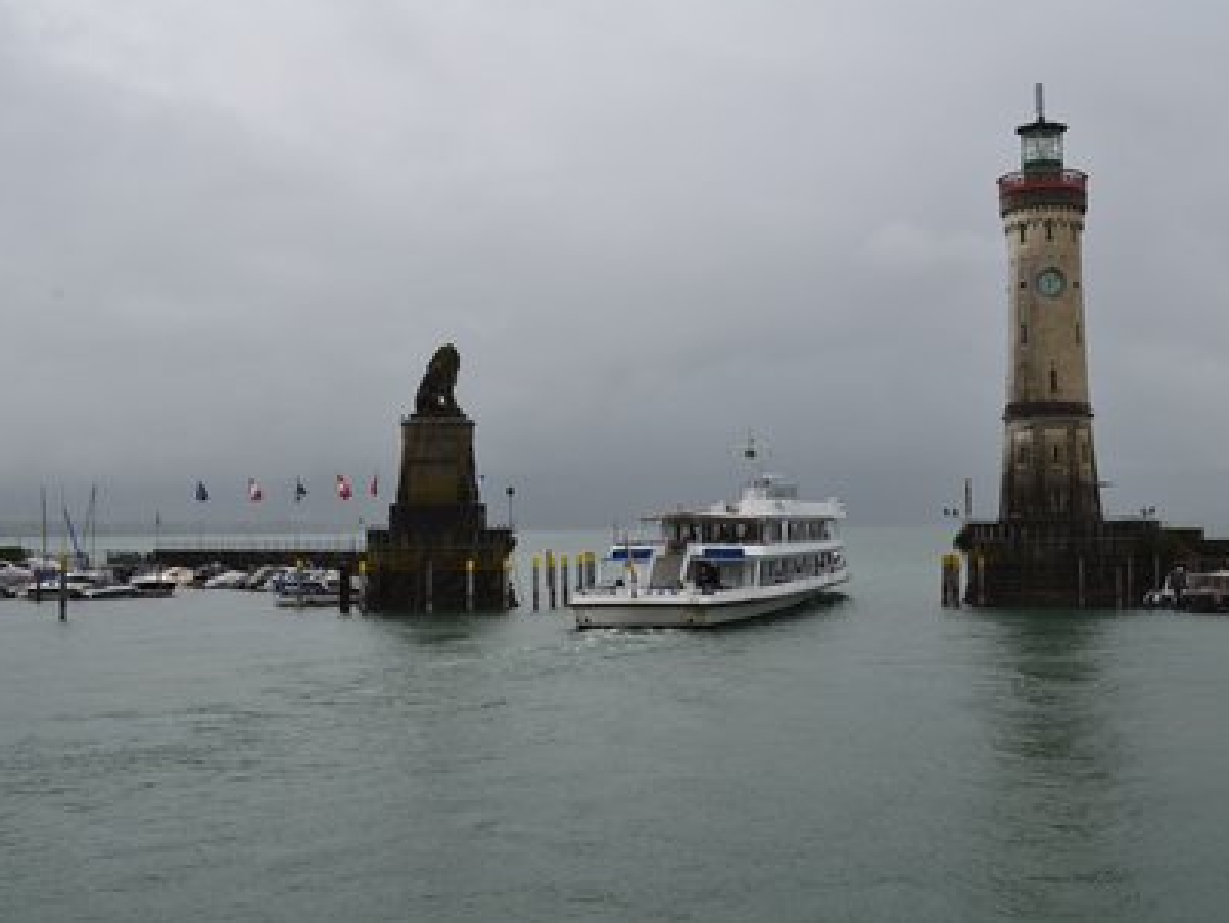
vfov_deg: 33.6
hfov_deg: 43.7
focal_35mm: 43
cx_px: 696
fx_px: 1527
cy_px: 455
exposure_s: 1/125
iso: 125
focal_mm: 26
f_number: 11
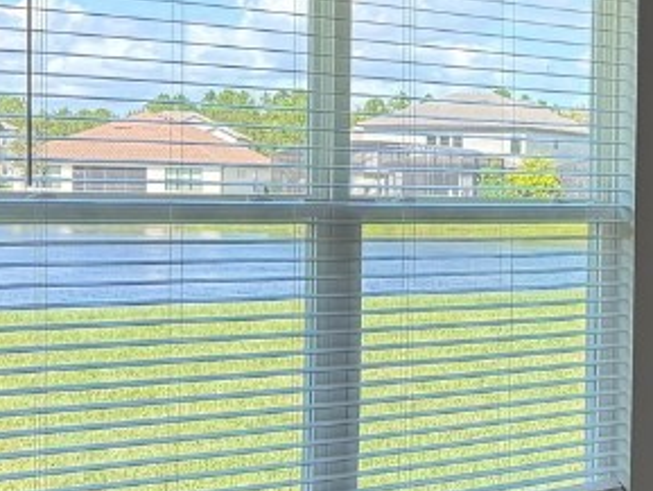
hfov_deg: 21.1
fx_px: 1604
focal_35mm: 85
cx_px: 825
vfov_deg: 17.4
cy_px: 240
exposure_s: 1/243
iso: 100
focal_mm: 6.76
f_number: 1.78
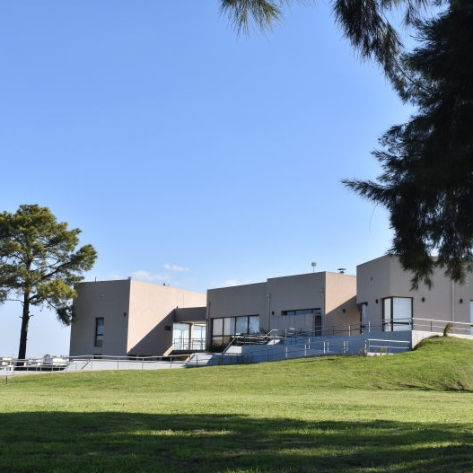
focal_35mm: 47
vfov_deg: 36.1
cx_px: 283
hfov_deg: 35.9
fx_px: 727
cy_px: 241
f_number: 8
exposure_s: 1/500
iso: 220
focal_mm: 24
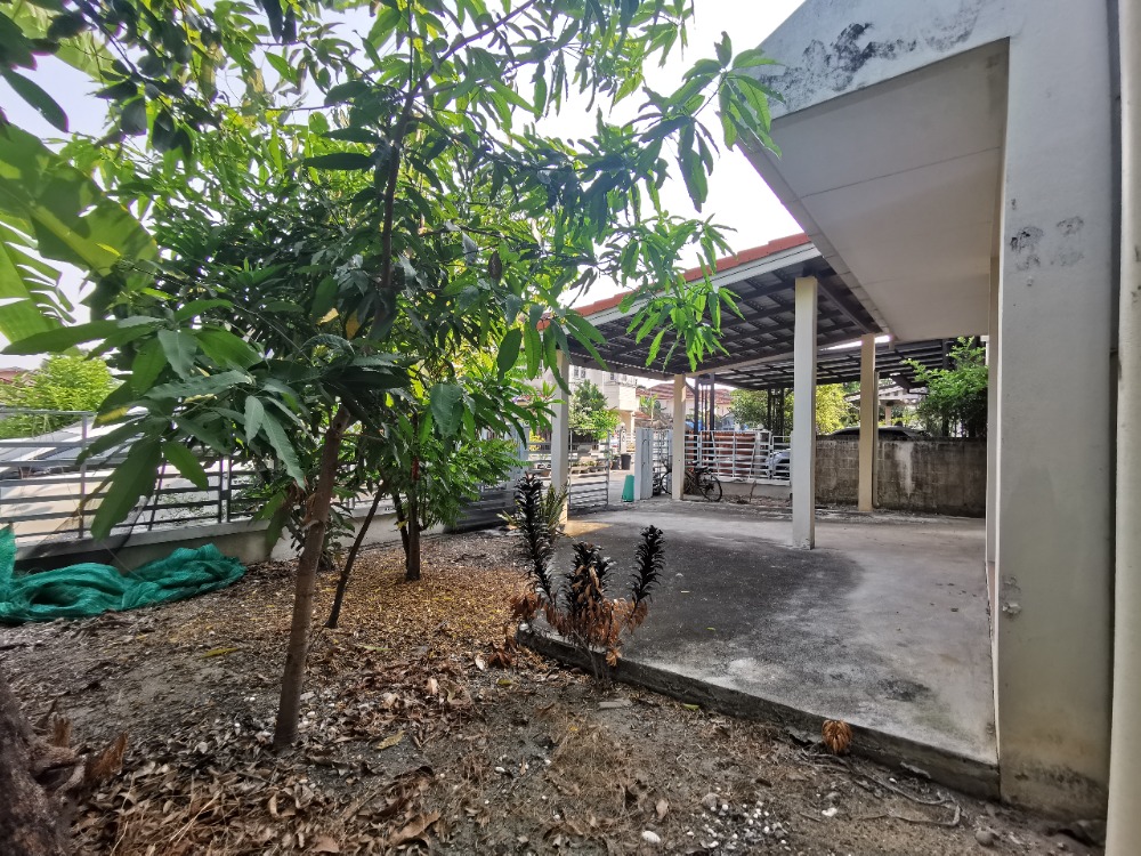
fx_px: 527
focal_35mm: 16
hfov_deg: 94.5
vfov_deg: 78.1
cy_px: 428
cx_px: 570
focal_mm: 2.35
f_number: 2.2
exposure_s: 1/167
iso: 50
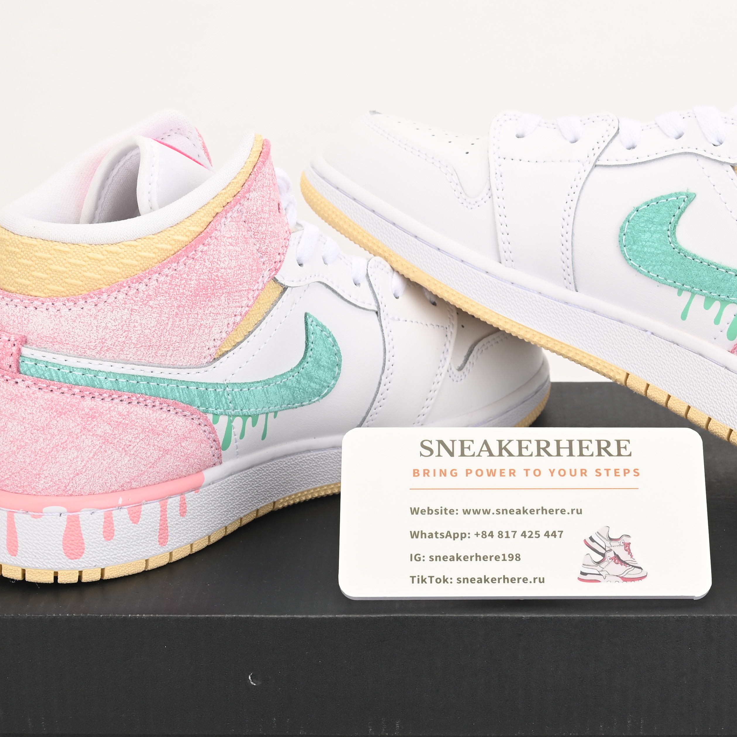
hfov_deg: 23.6
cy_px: 432
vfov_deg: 23.6
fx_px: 1758
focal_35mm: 73
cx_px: 482
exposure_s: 1/200
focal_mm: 36
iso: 100
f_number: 11
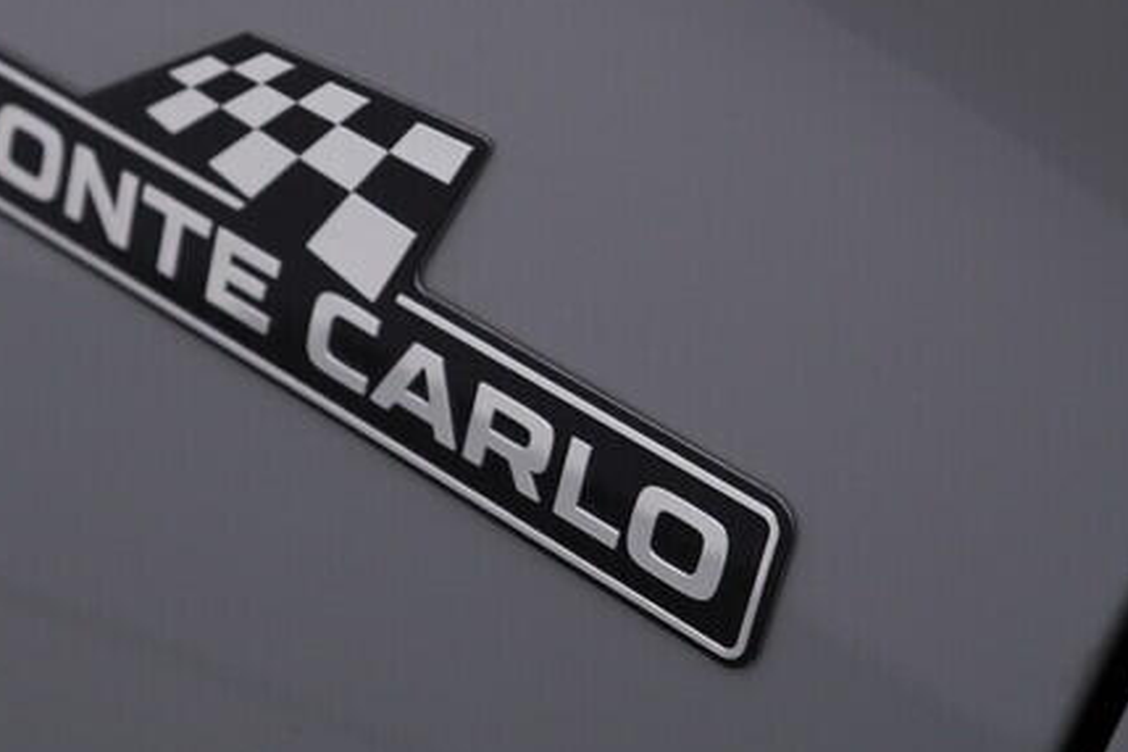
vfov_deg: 15.8
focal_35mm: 86
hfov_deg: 23.6
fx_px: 2694
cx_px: 429
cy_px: 233
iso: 125
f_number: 4.5
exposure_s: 1/100
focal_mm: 24
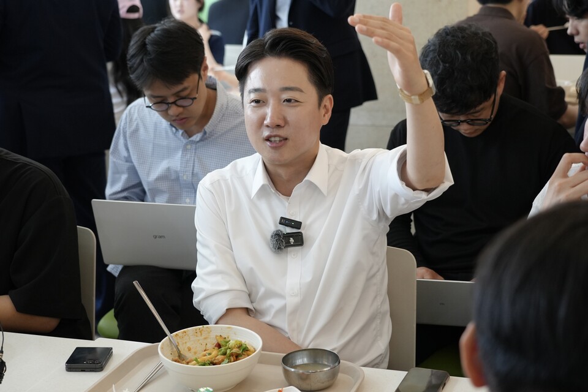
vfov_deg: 28.1
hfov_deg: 41.1
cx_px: 294
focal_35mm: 48
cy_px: 196
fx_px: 784
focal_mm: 48
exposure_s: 1/160
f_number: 4
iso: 2000
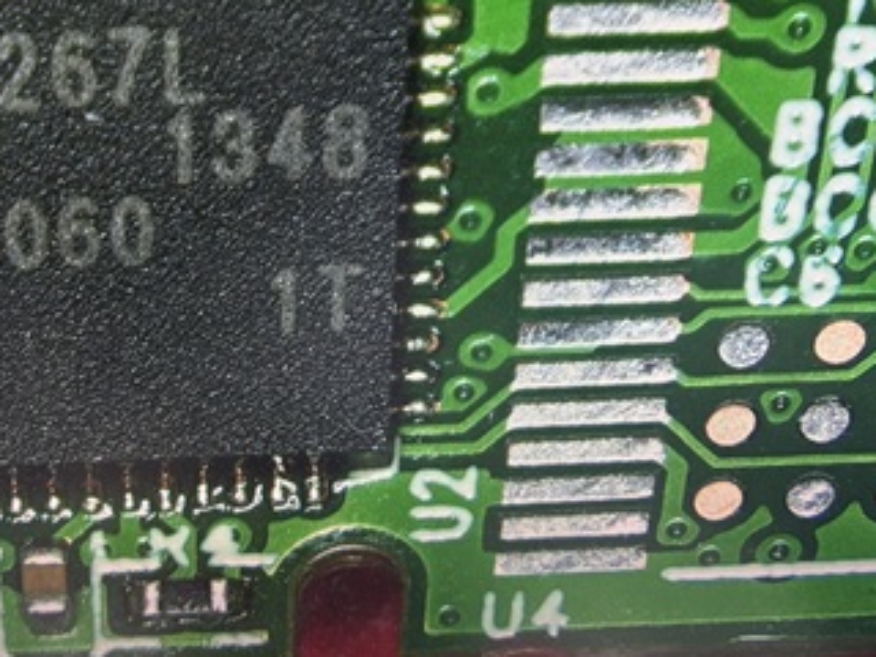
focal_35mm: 52
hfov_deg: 35.6
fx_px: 1316
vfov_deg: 27.5
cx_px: 172
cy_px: 131
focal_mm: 5.96
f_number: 1.6
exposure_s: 1/60
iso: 160
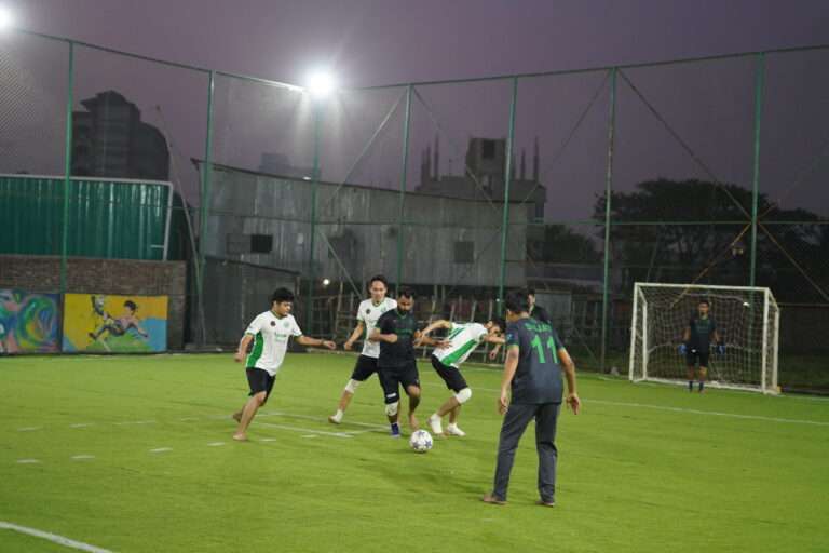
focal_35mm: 50
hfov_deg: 39.6
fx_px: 1151
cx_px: 414
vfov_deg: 27.0
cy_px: 276
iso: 2500
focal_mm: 50
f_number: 2
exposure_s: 1/160
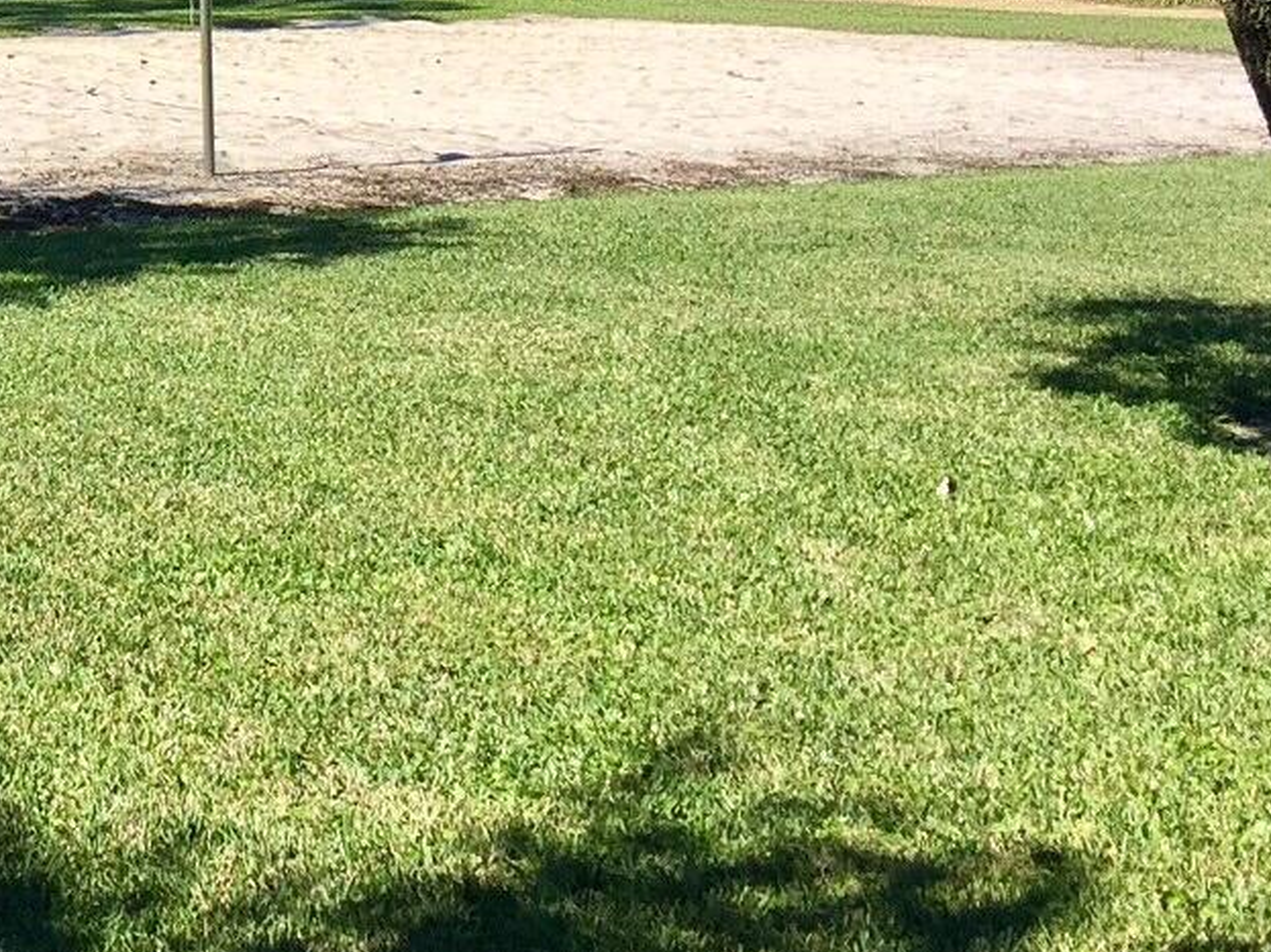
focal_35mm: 76
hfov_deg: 23.9
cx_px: -145
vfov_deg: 18.4
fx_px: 2790
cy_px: -183
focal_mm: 4.15
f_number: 2.2
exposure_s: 1/2198
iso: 32
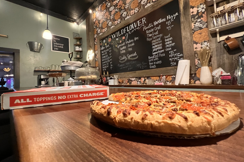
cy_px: 75
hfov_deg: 104.2
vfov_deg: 81.1
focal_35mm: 14
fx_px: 95
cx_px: 120
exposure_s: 1/60
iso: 800
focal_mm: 1.57
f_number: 1.8
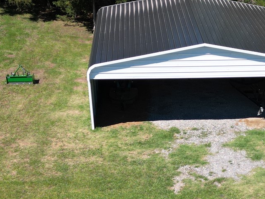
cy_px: 246
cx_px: 179
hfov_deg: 25.2
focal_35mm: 77
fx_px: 590
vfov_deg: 18.1
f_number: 1.7
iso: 100
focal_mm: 6.72
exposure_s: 1/2000
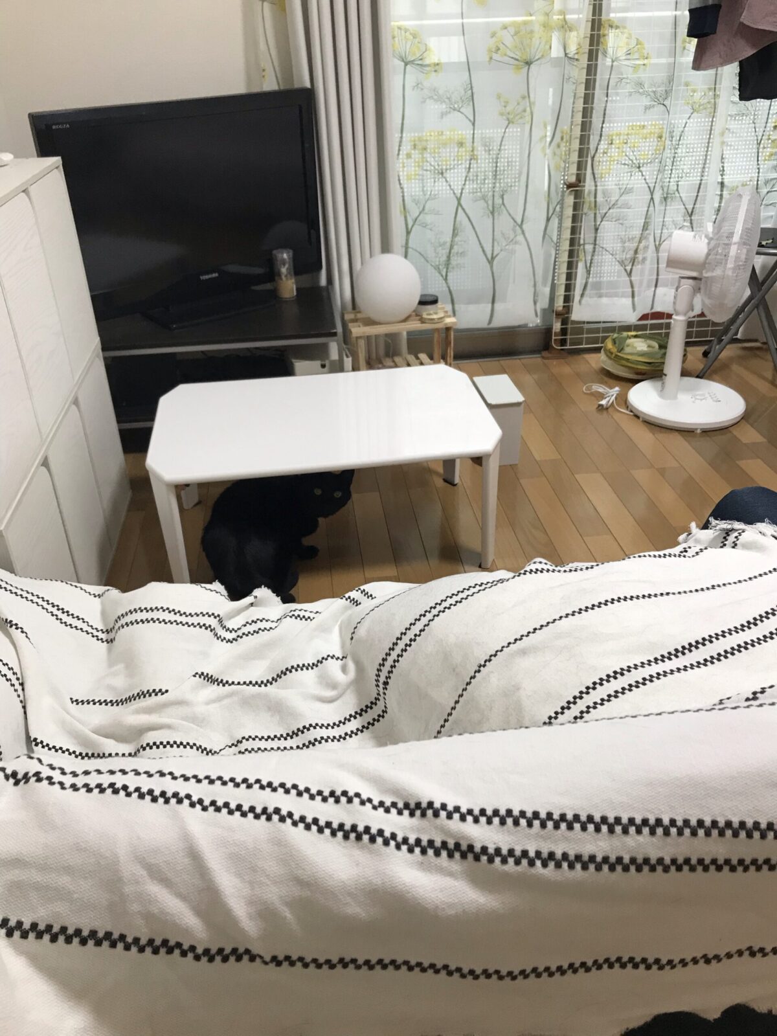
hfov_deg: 49.7
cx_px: 388
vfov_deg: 63.4
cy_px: 518
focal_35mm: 28
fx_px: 838
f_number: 1.8
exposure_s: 1/33
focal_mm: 3.99
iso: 32
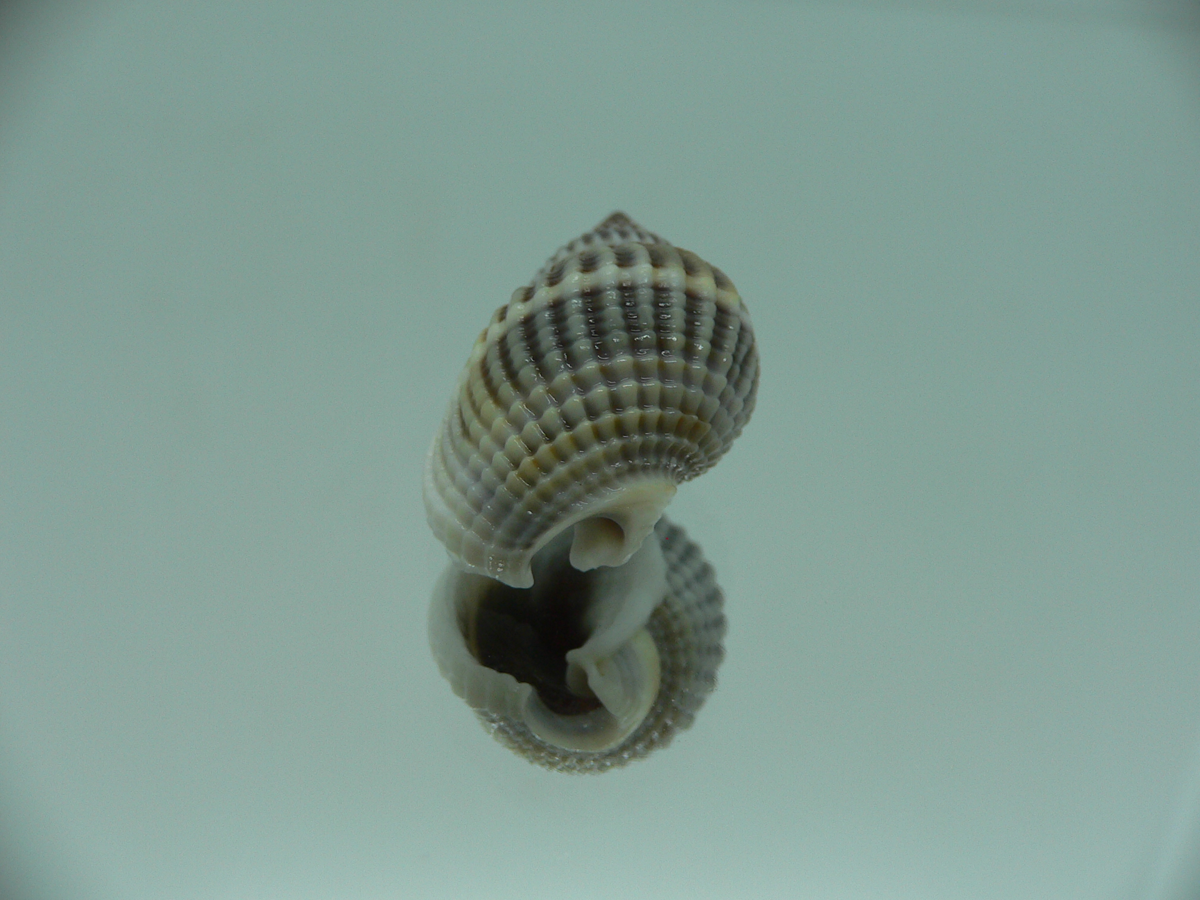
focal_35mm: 35
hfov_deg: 52.6
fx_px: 1213
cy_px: 450
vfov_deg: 40.7
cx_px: 600
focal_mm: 4.6
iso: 80
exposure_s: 1/80
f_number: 2.8
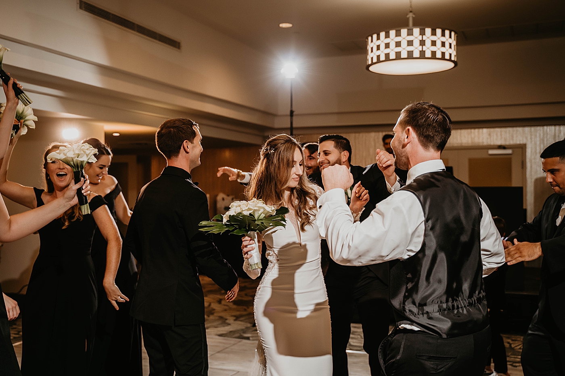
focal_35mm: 41
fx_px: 643
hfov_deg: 47.4
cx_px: 282
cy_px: 188
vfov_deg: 32.6
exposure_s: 1/250
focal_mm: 41
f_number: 2.8
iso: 1000
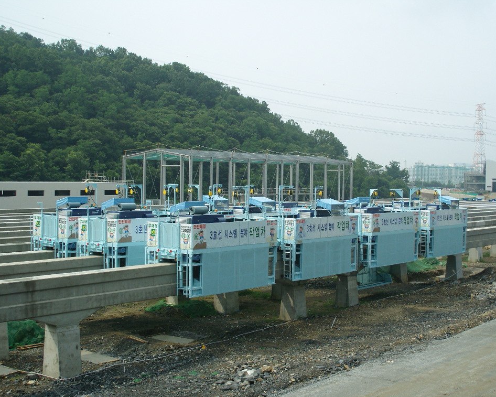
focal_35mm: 56
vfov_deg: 27.1
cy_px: 200
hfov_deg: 33.6
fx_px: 822
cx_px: 256
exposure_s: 1/1000
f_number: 3.5
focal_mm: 11
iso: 80
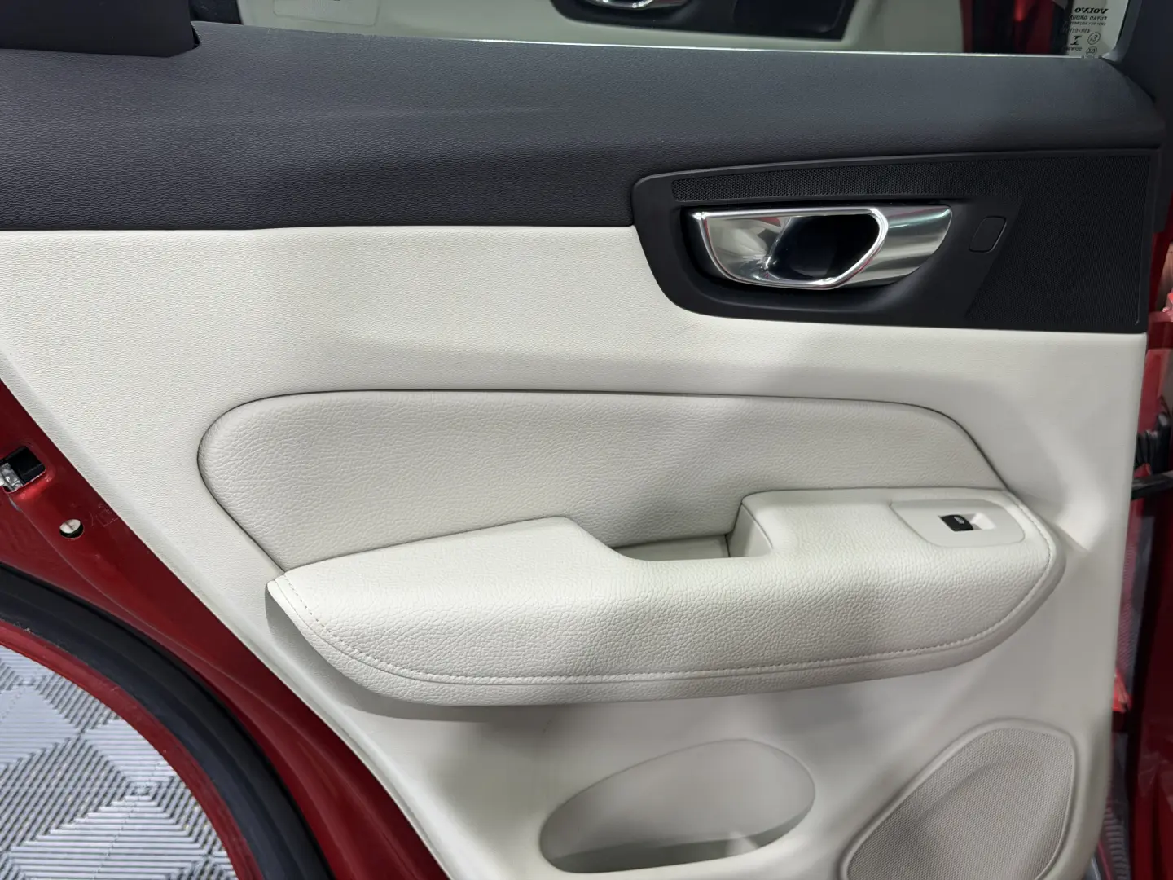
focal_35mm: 48
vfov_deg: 30.3
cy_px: 440
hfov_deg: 39.7
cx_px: 586
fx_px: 1627
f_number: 1.78
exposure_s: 1/50
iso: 125
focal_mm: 6.76
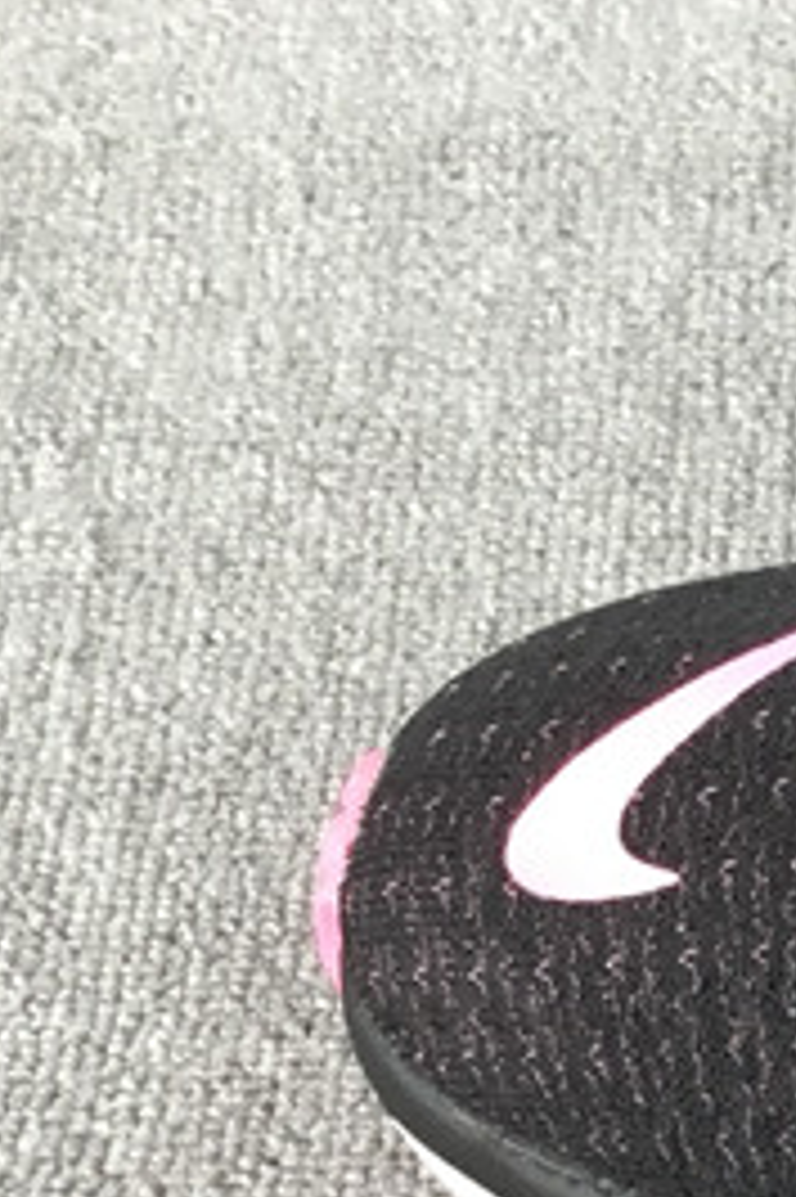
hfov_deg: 11.2
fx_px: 3620
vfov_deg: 18.1
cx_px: 1673
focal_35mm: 109
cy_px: 1330
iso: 32
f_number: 2.4
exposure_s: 1/33
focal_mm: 3.3
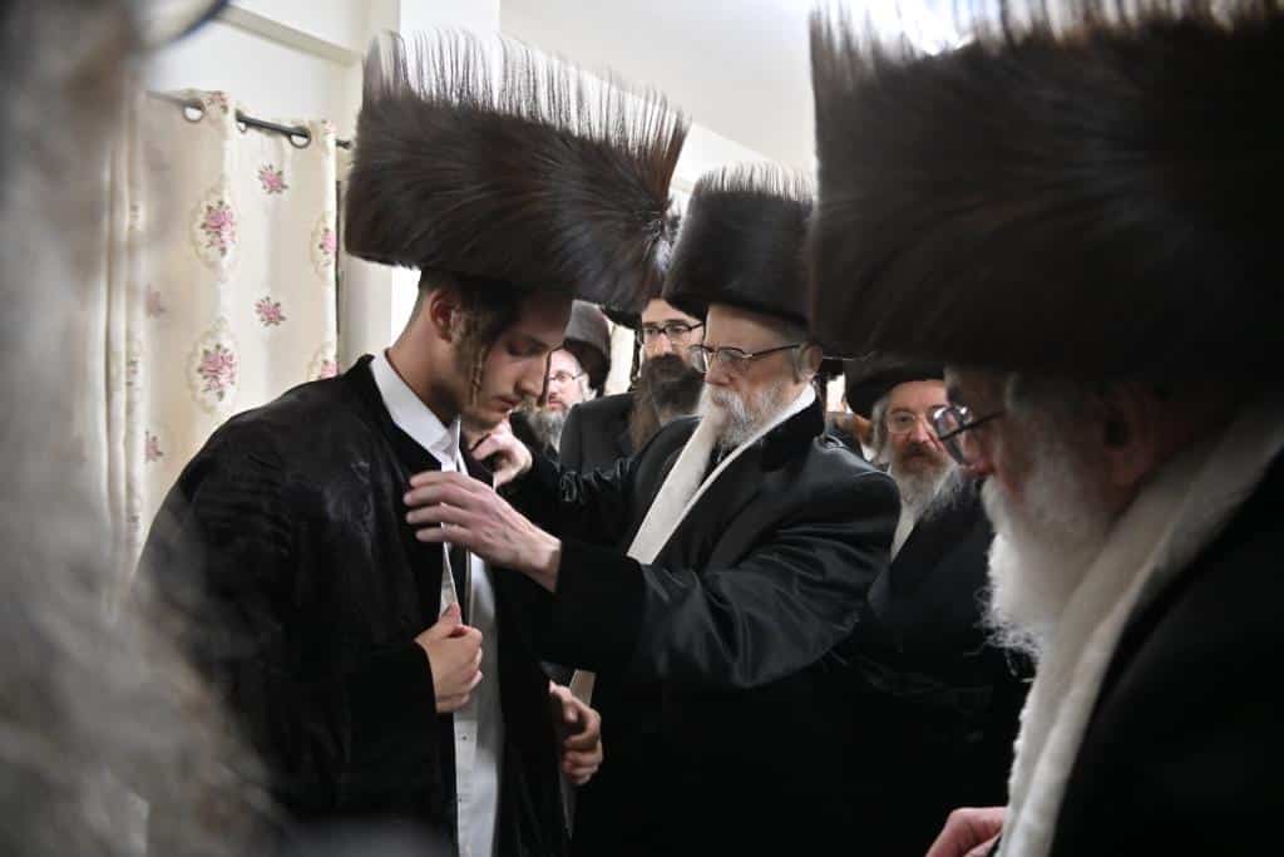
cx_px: 642
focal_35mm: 24
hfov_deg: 73.7
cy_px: 428
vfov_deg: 53.1
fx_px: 856
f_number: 4
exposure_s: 1/125
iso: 1000
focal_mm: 24
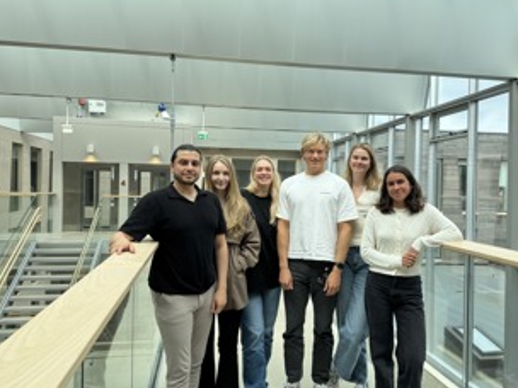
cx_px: 279
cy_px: 186
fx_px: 434
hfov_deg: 61.6
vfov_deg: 48.2
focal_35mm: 29
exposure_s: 1/802
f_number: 1.78
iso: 80
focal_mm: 6.76
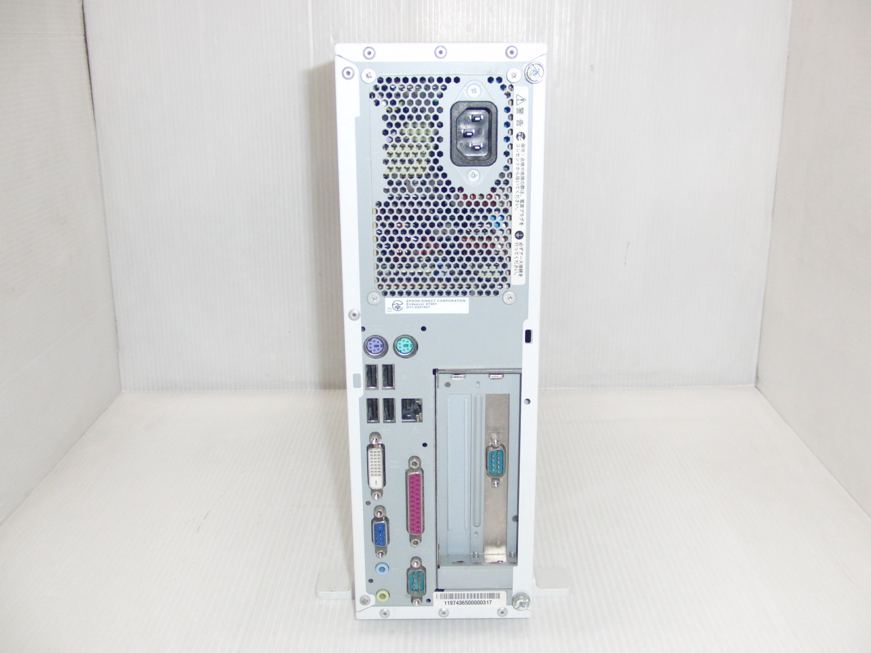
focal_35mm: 37
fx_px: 931
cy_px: 326
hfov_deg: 50.1
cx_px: 436
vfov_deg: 38.7
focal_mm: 6.42
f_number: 3.6
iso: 400
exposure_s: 1/60
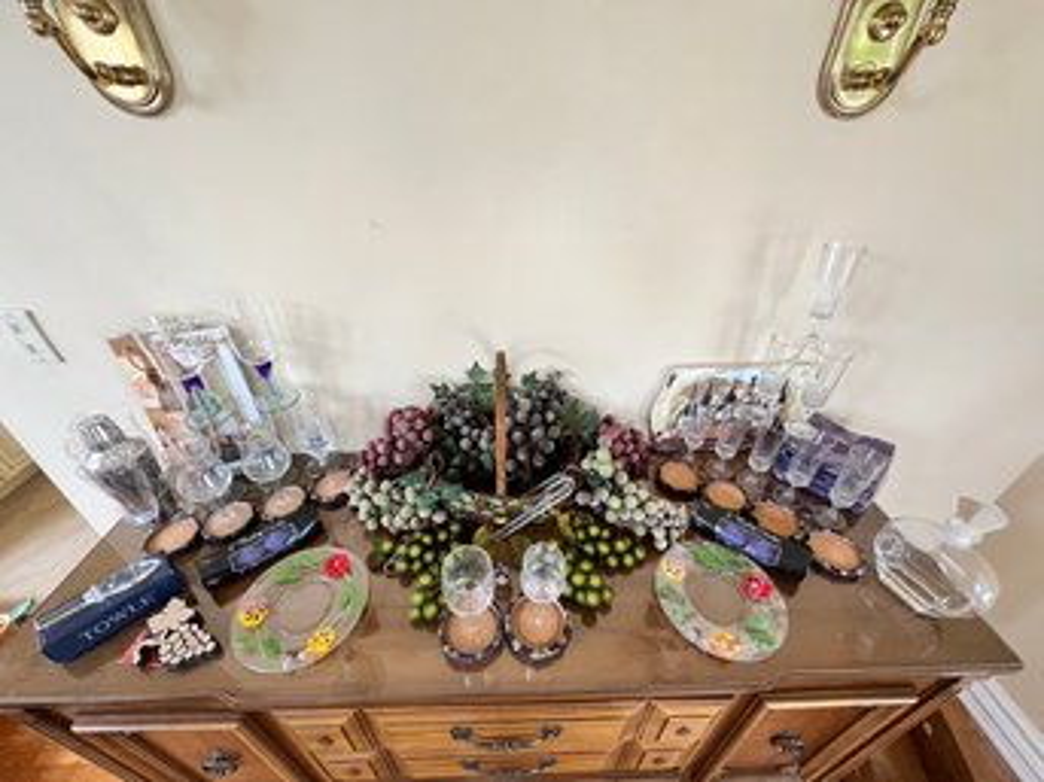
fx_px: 392
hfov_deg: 106.2
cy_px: 391
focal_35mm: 13
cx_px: 522
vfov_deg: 89.9
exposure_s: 1/99
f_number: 1.8
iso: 160
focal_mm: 1.57
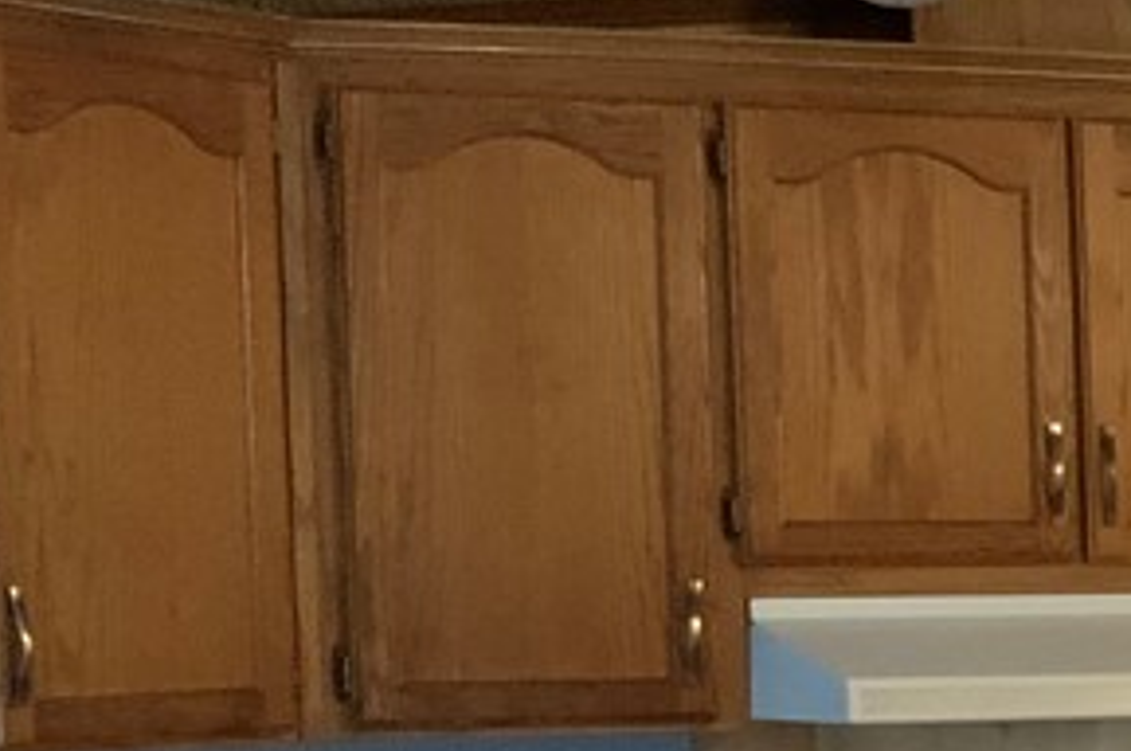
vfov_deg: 12.6
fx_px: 3358
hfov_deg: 16.5
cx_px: 1918
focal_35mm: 107
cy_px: 782
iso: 250
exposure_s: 1/60
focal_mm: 3
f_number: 1.8
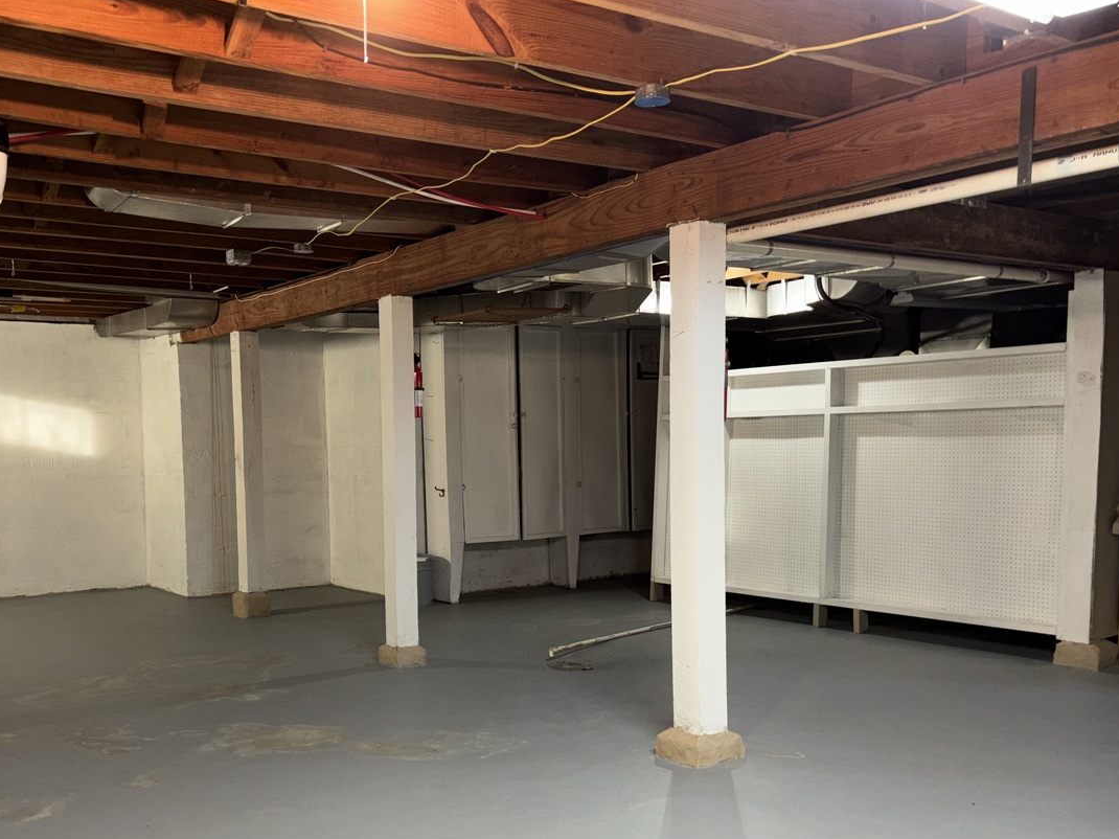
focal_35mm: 35
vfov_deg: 40.4
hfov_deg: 52.2
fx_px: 1131
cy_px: 529
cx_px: 431
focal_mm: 5.96
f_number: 1.6
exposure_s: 1/15
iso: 64
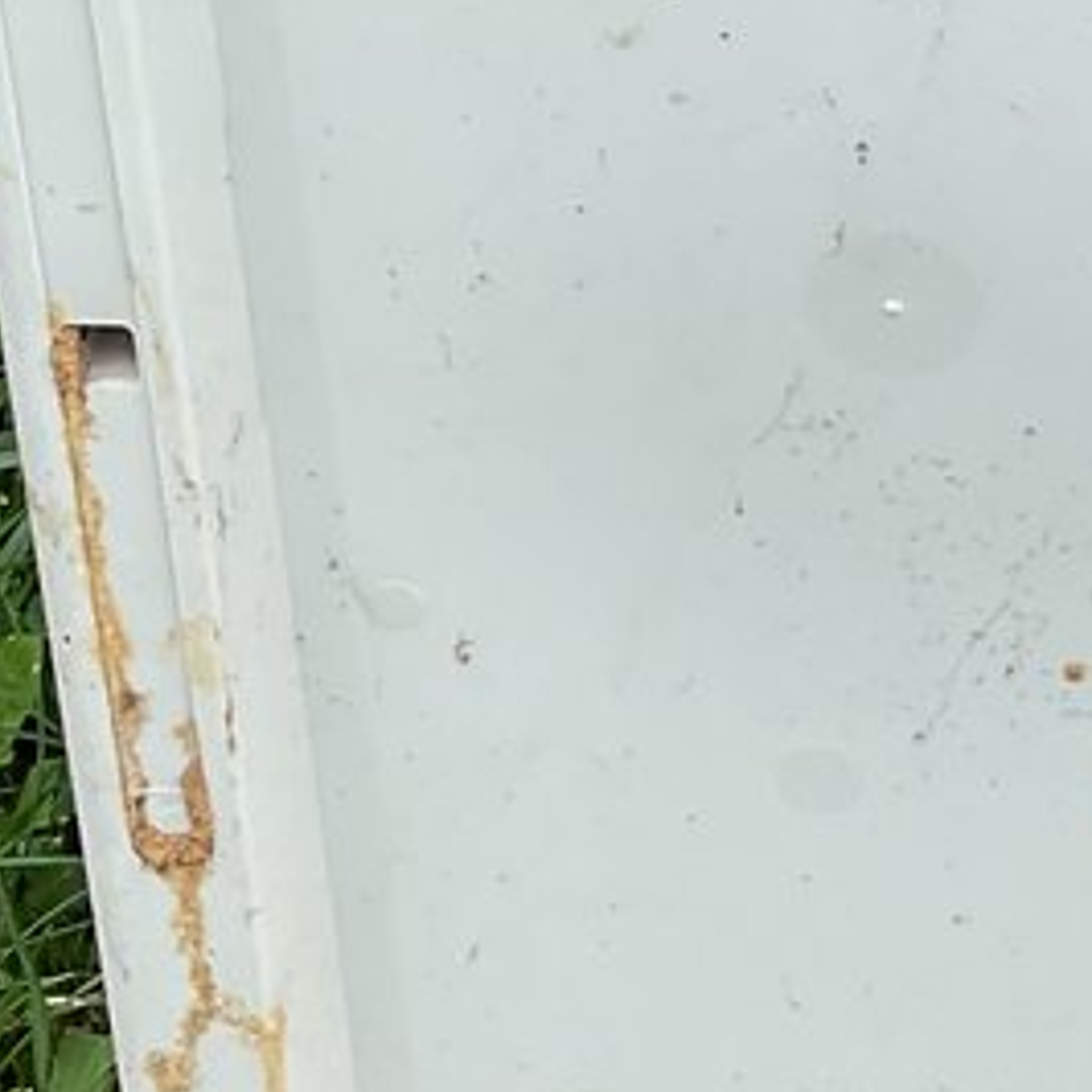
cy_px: 277
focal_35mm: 146
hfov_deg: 11.4
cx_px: 1751
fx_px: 5211
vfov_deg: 11.9
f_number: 1.8
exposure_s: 1/545
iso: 16
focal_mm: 3
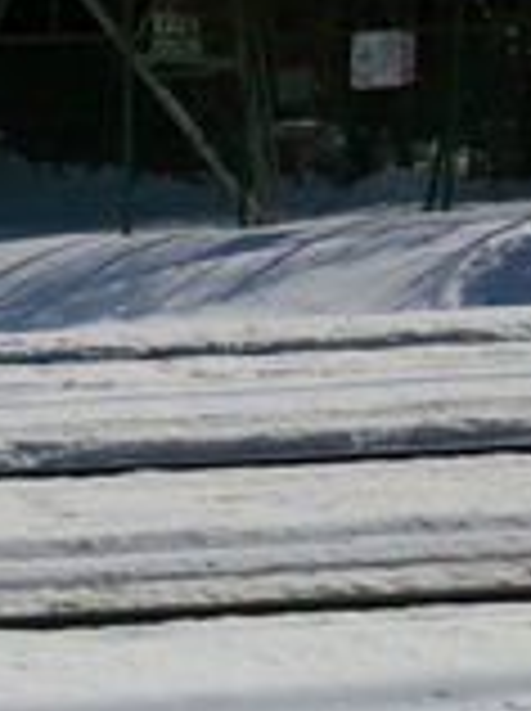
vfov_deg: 25.0
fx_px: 1559
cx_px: -9
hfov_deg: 18.8
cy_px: 621
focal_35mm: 76
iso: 40
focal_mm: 4.06
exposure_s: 1/7714
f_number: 1.94
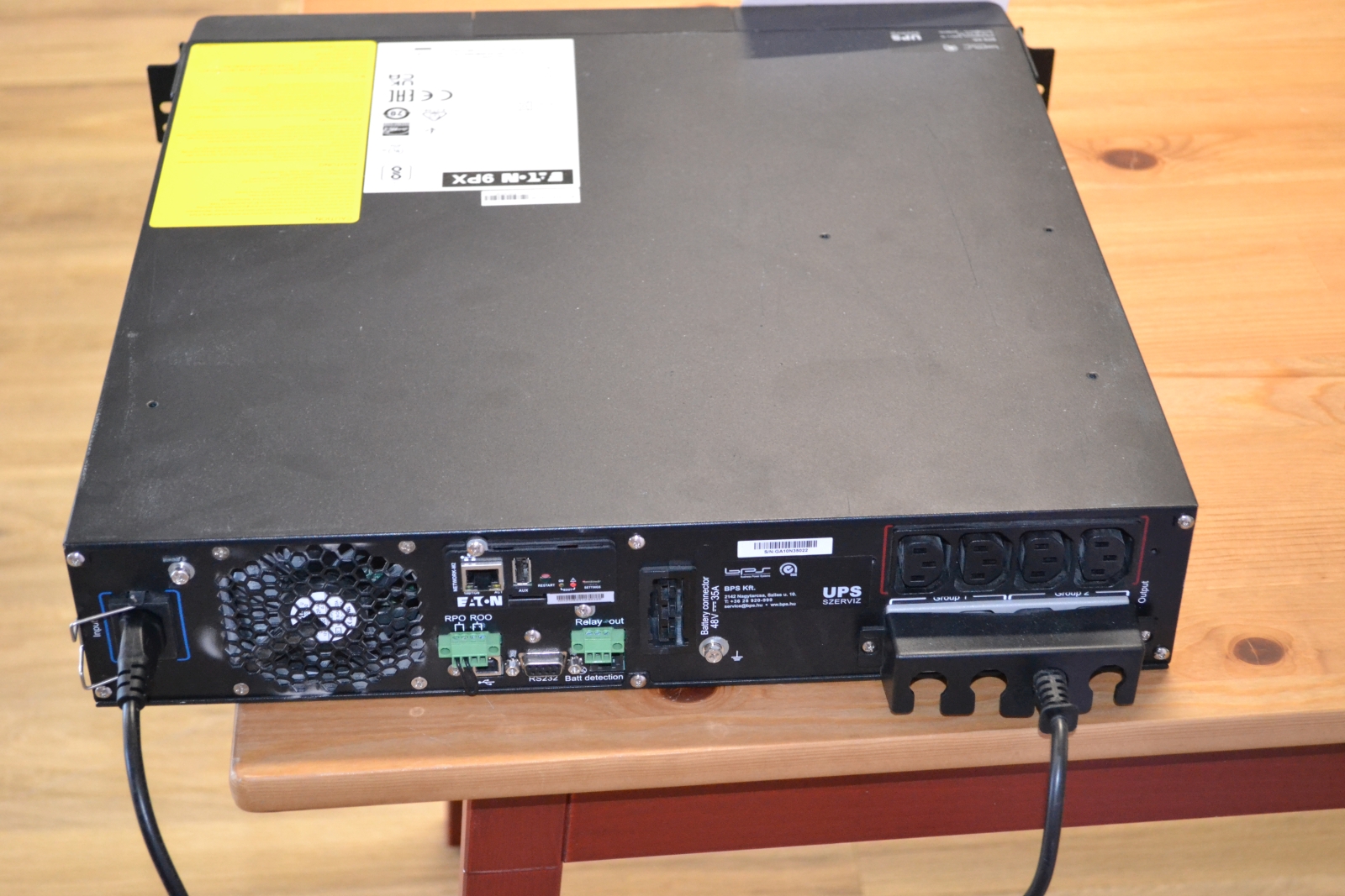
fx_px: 2242
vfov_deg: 22.6
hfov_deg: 33.4
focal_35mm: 60
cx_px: 672
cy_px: 448
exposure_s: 1/60
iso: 2800
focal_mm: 40
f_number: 5.3
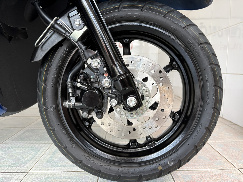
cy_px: 91
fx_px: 183
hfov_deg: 67.3
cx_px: 122
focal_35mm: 26
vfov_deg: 53.1
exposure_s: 1/91
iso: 125
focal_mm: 5.96
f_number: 1.6
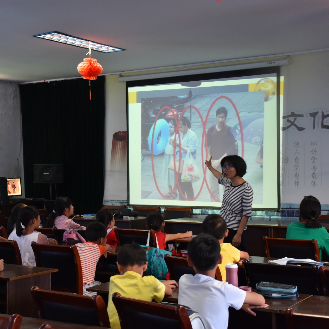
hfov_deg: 27.7
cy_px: 163
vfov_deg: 27.7
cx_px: 140
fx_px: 667
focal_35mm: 62
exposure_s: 1/60
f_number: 4
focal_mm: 32
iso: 800
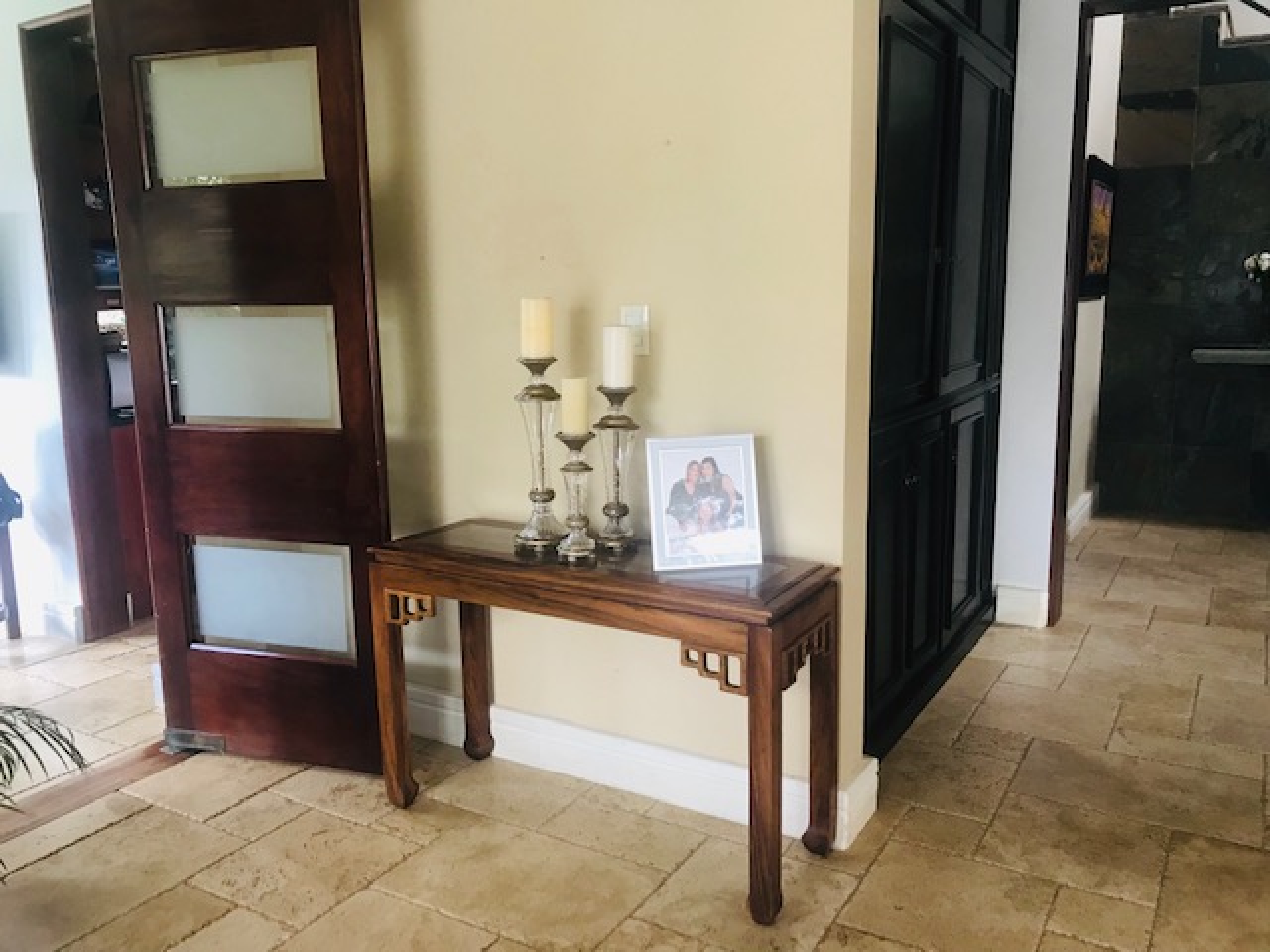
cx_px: 635
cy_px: 476
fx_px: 1027
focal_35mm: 28
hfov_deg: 63.4
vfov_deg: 49.7
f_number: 1.8
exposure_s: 1/15
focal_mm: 3.99
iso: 40
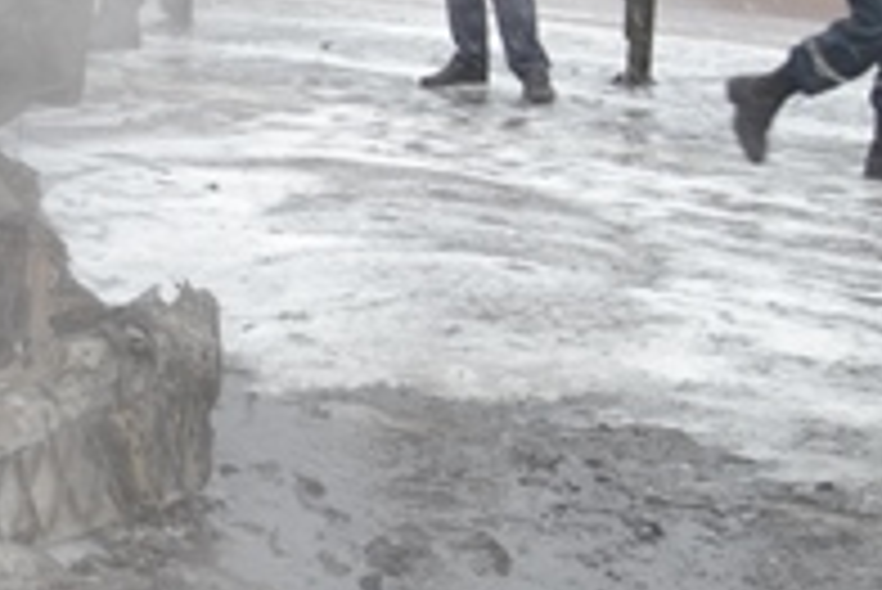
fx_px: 3163
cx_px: -828
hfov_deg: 13.7
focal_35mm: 129
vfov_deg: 10.5
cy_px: -27
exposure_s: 1/125
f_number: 5.6
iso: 220
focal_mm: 22
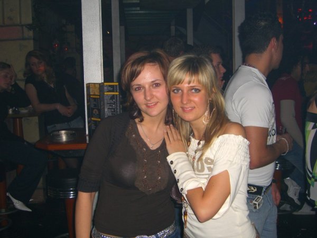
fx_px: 421
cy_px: 119
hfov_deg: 41.2
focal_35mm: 46
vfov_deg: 31.5
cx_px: 158
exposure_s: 1/60
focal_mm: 9.5
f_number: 3.1
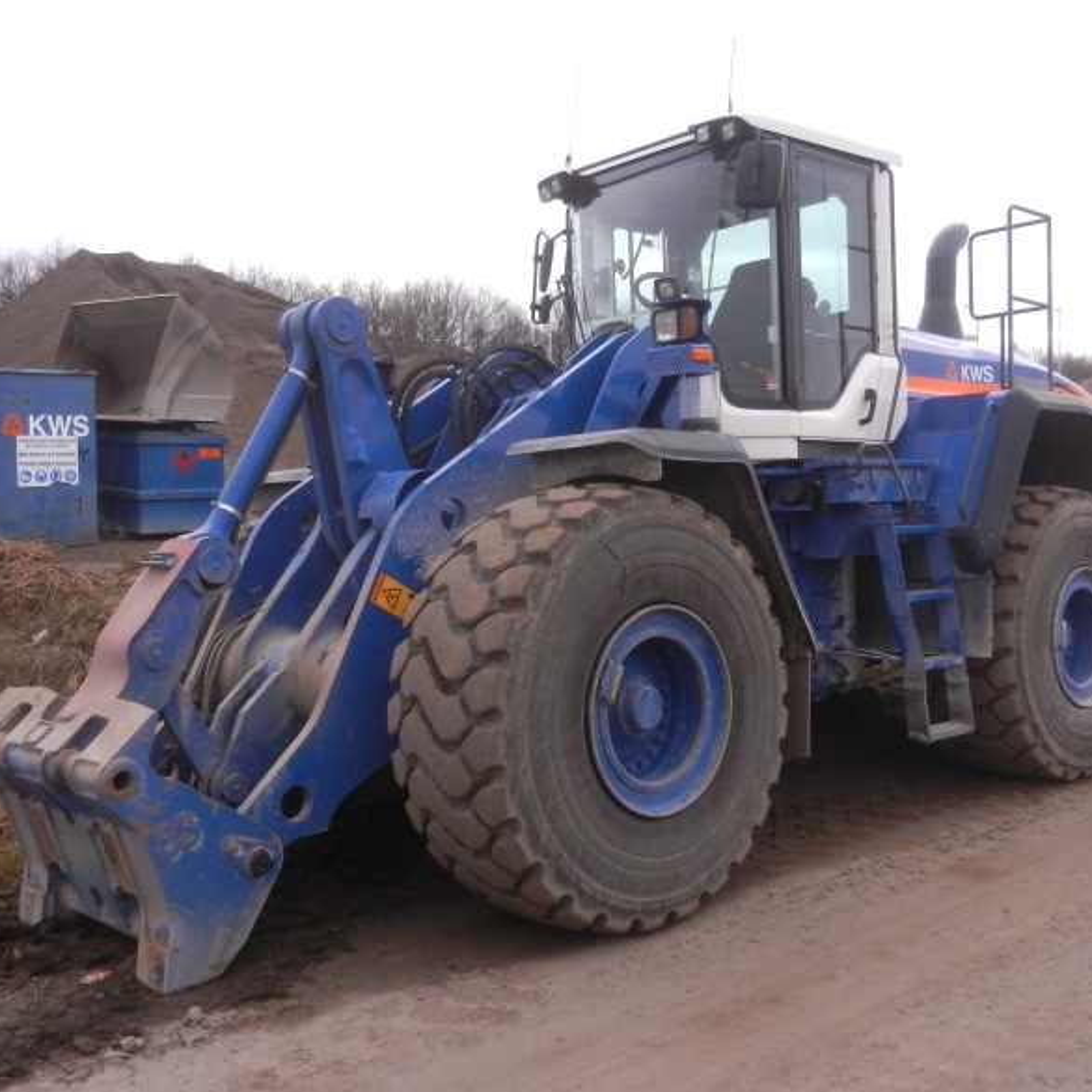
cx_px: 566
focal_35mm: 35
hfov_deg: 47.2
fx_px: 1249
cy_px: 548
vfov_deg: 47.2
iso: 160
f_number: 3.6
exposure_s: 1/640
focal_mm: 5.1
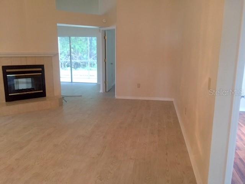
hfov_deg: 61.7
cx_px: 122
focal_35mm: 29
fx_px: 205
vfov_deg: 48.2
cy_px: 92
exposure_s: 1/30
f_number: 2.2
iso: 160
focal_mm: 4.15
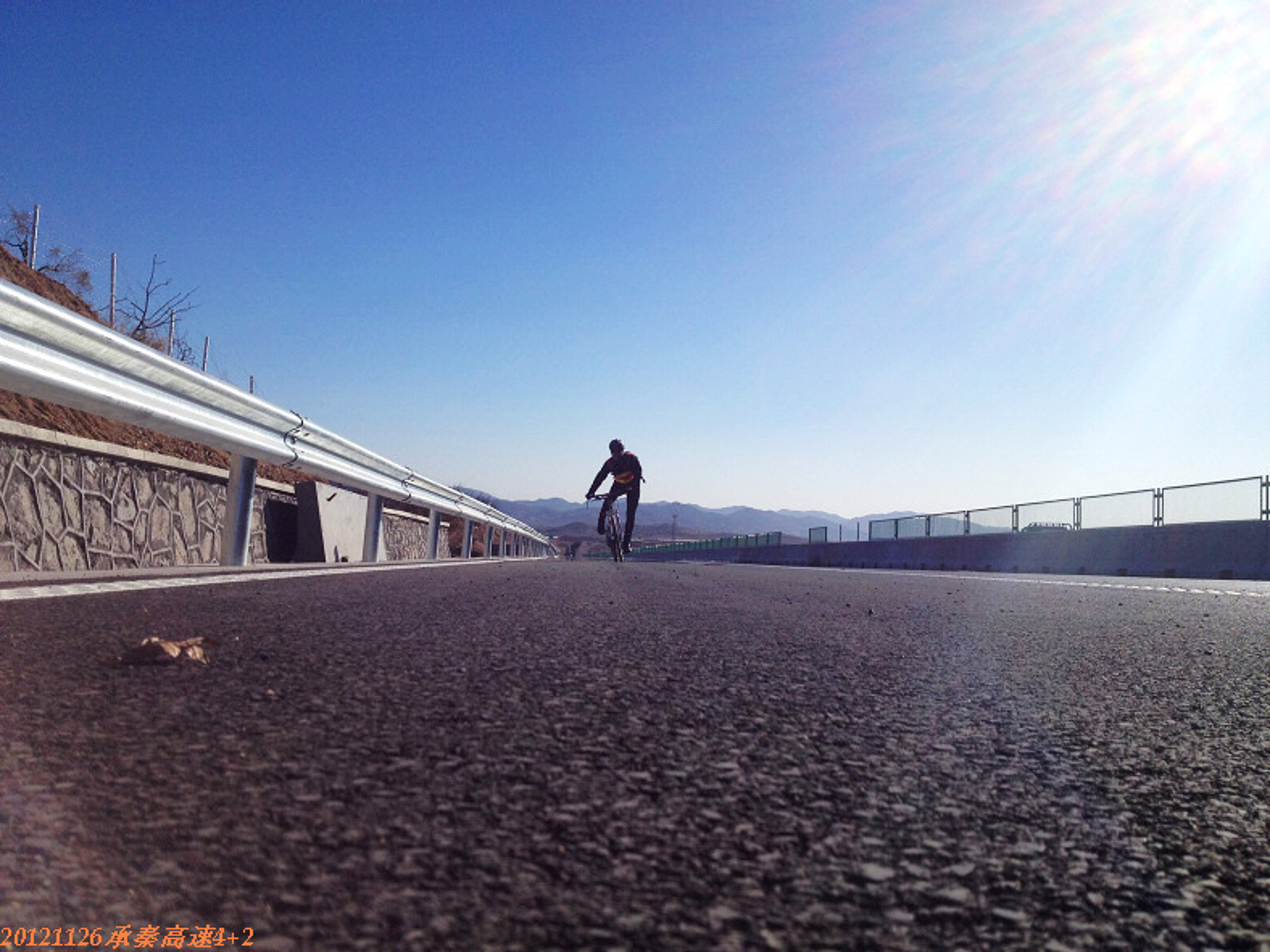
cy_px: 476
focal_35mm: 35
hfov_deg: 52.6
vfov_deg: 40.7
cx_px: 635
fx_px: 1284
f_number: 2.4
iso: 64
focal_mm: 4.28
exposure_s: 1/4255
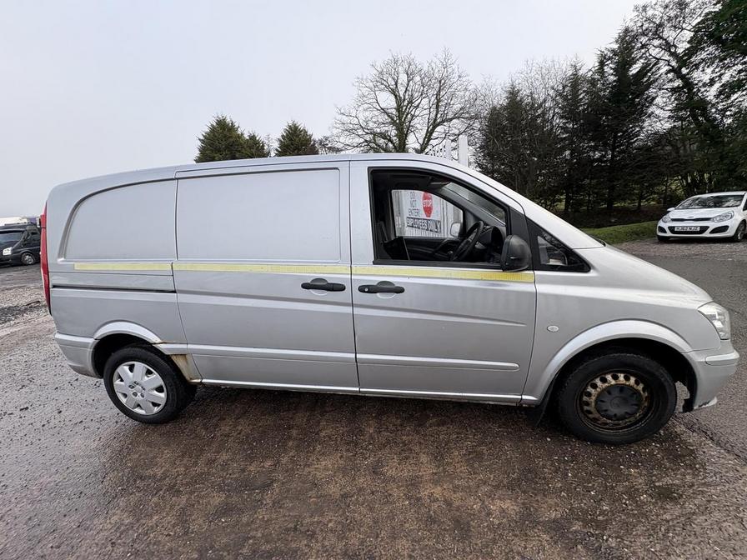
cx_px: 374
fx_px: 302
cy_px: 280
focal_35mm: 14
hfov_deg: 102.1
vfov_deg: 85.7
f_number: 2.2
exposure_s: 1/386
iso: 40
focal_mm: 2.22
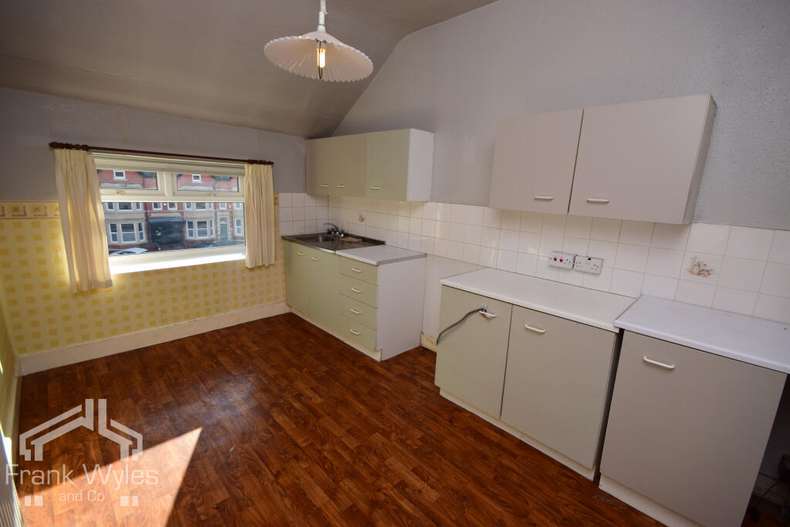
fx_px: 329
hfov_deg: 100.4
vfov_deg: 77.3
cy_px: 264
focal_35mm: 15
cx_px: 395
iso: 100
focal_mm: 10
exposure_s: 1/60
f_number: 10
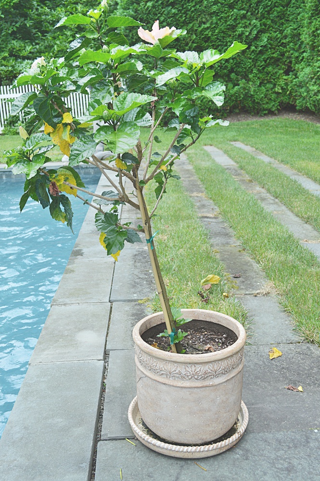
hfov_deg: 34.2
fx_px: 521
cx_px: 160
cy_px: 240
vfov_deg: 49.6
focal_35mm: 39
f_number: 5.6
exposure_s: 1/125
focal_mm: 26
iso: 180
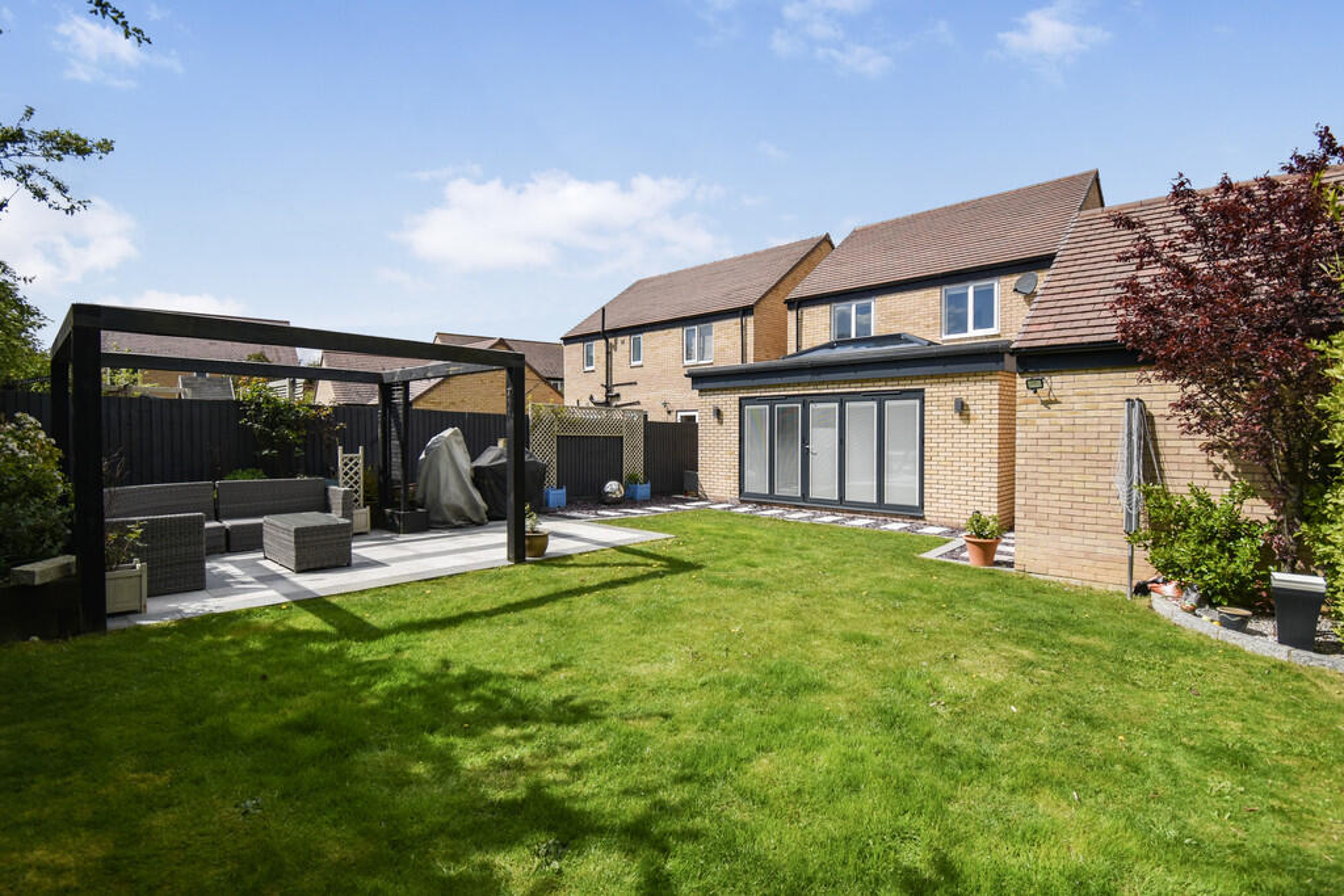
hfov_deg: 100.4
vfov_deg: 77.3
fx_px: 560
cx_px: 672
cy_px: 448
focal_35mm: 15
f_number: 4.5
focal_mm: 10
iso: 100
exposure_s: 1/1250
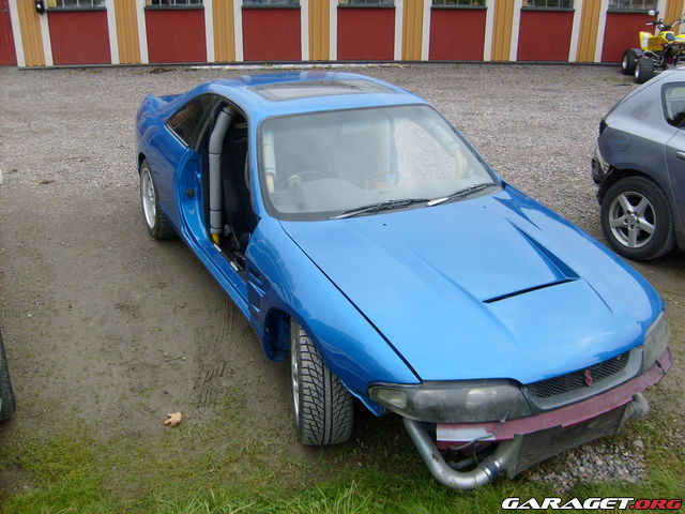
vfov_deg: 40.7
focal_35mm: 35
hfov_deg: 52.6
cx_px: 342
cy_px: 257
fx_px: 693
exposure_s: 1/350
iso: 80
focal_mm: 5.8
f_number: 2.8
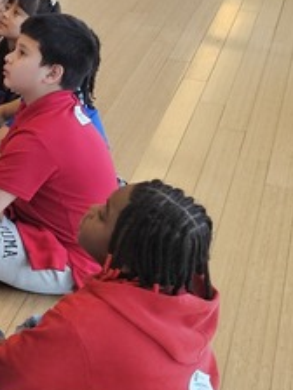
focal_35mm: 105
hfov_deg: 12.1
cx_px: -338
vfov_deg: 18.6
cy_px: 96
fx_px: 1185
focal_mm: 5.4
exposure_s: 1/120
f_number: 1.8
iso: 200
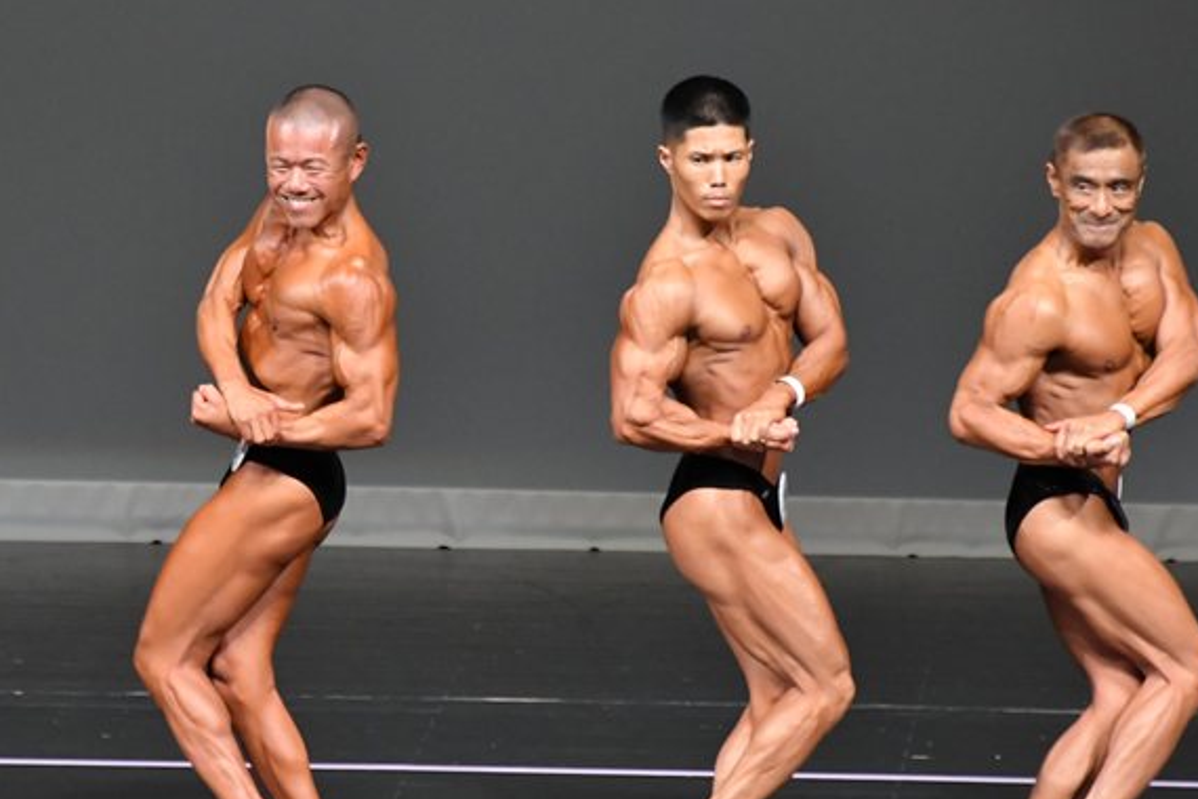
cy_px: 490
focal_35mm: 469
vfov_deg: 2.9
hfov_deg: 4.4
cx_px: 455
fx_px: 15606
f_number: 5.6
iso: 5000
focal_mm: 230
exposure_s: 1/400
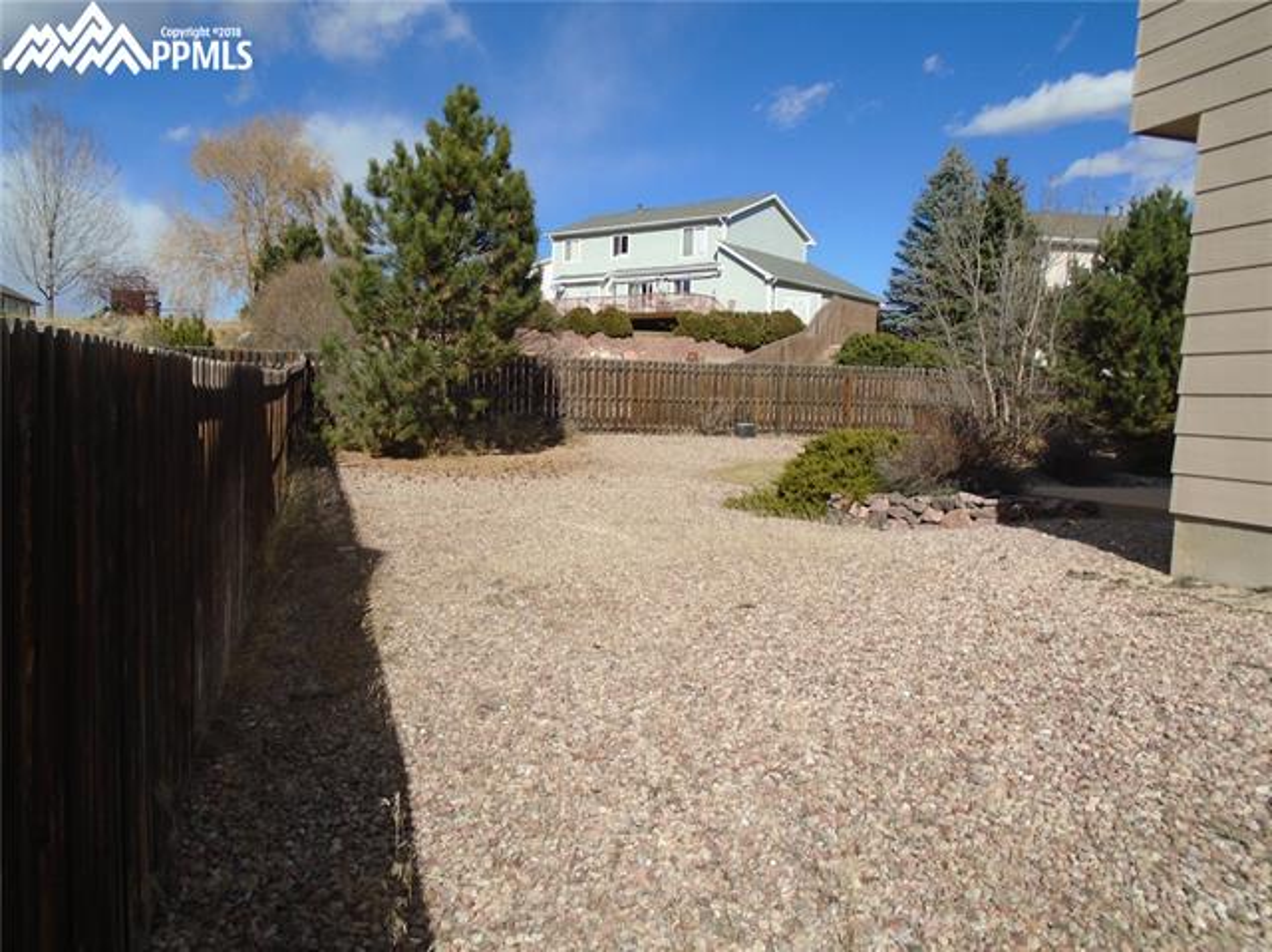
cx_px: 636
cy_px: 476
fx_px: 955
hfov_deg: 67.3
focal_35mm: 26
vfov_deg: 53.0
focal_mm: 4.6
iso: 100
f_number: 8
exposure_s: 1/250
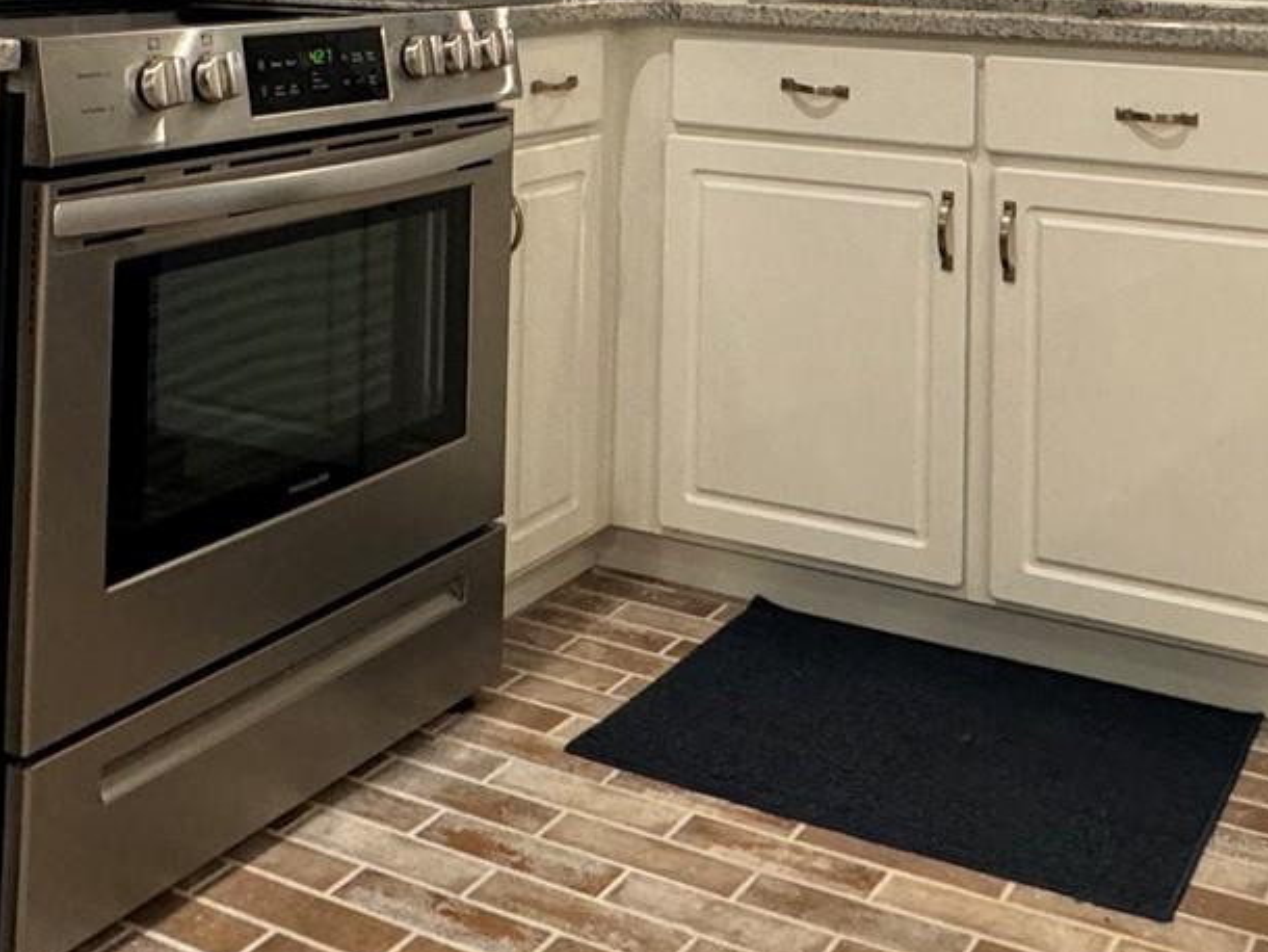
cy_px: -148
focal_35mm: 47
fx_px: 1722
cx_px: 813
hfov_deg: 40.1
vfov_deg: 27.7
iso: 250
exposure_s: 1/60
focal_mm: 2.22
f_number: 2.2
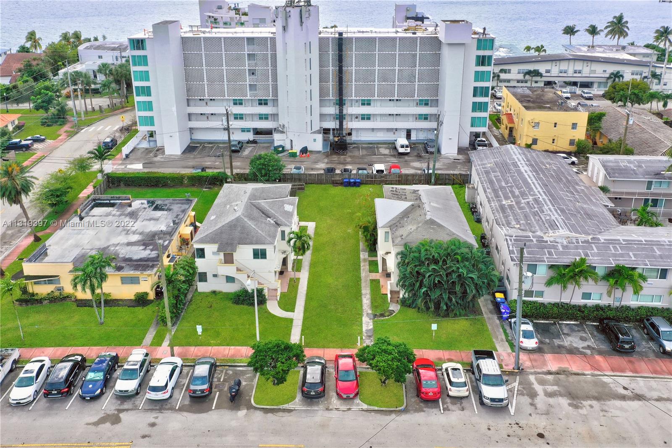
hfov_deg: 65.5
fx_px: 523
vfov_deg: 46.4
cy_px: 224
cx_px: 336
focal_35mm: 28
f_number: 6.3
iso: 100
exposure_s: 1/500
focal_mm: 10.3
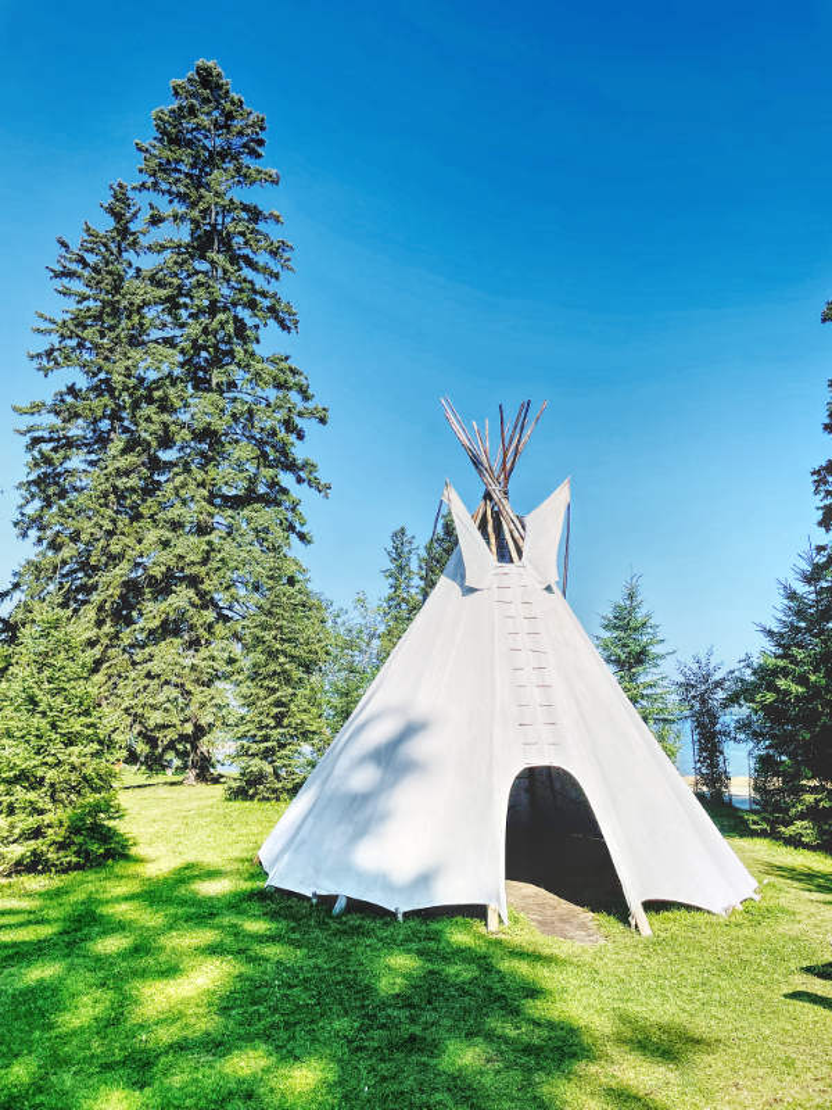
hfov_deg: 53.1
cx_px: 416
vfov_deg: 67.3
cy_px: 555
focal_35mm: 26
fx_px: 833
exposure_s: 1/5814
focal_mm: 4.2
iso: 32
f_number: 1.6
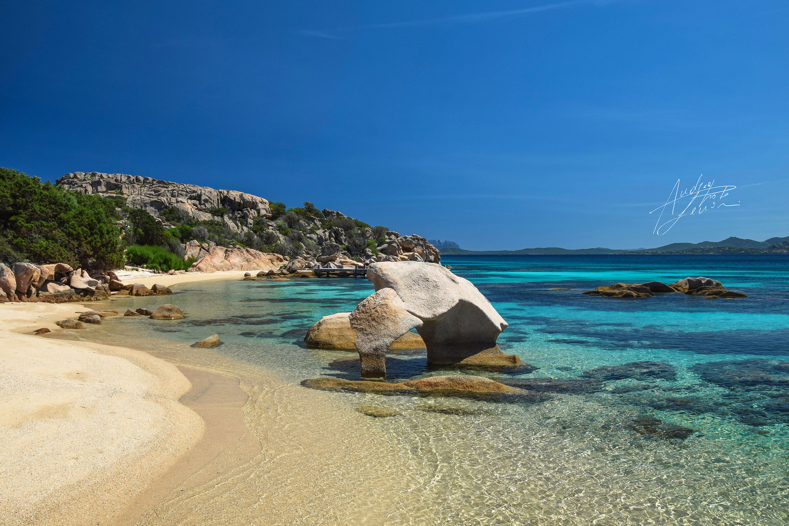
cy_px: 263
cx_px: 394
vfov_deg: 43.6
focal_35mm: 30
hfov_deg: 61.9
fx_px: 657
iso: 200
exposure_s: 1/320
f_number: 9
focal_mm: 20
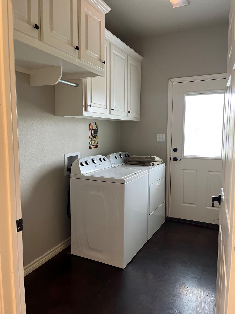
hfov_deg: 53.1
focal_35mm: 26
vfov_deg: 67.3
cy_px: 157
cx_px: 118
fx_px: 235
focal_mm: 5.1
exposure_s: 1/60
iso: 125
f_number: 1.6
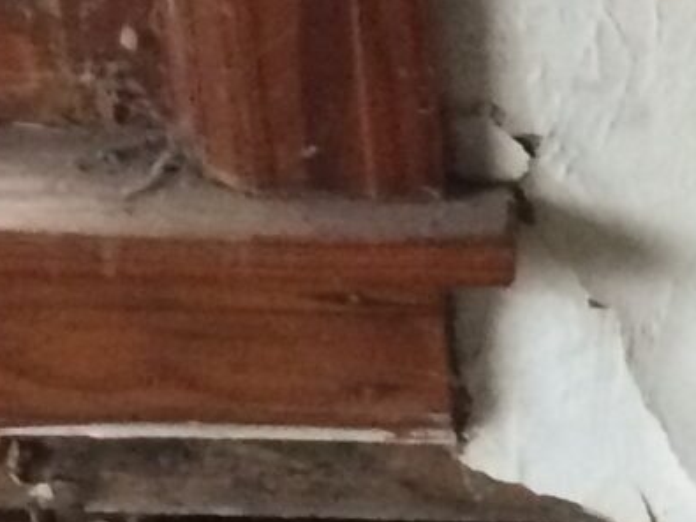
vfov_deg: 7.2
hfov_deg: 10.0
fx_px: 3779
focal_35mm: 188
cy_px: 1434
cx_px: 1218
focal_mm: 4.15
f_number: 2.2
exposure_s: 1/17
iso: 320
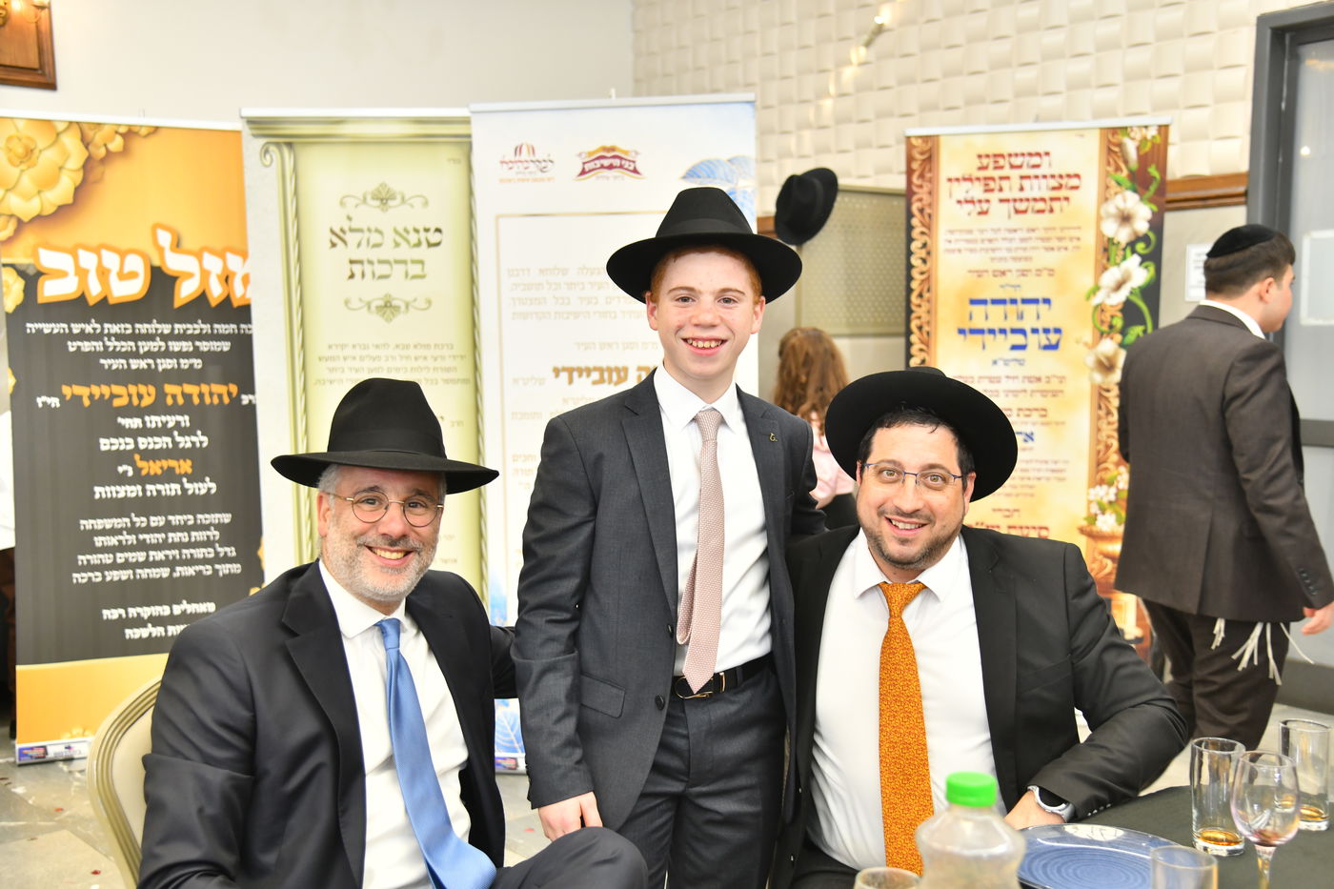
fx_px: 1482
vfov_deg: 33.4
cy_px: 444
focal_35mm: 40
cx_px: 667
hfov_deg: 48.5
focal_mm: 40
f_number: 4.5
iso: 1000
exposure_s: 1/200
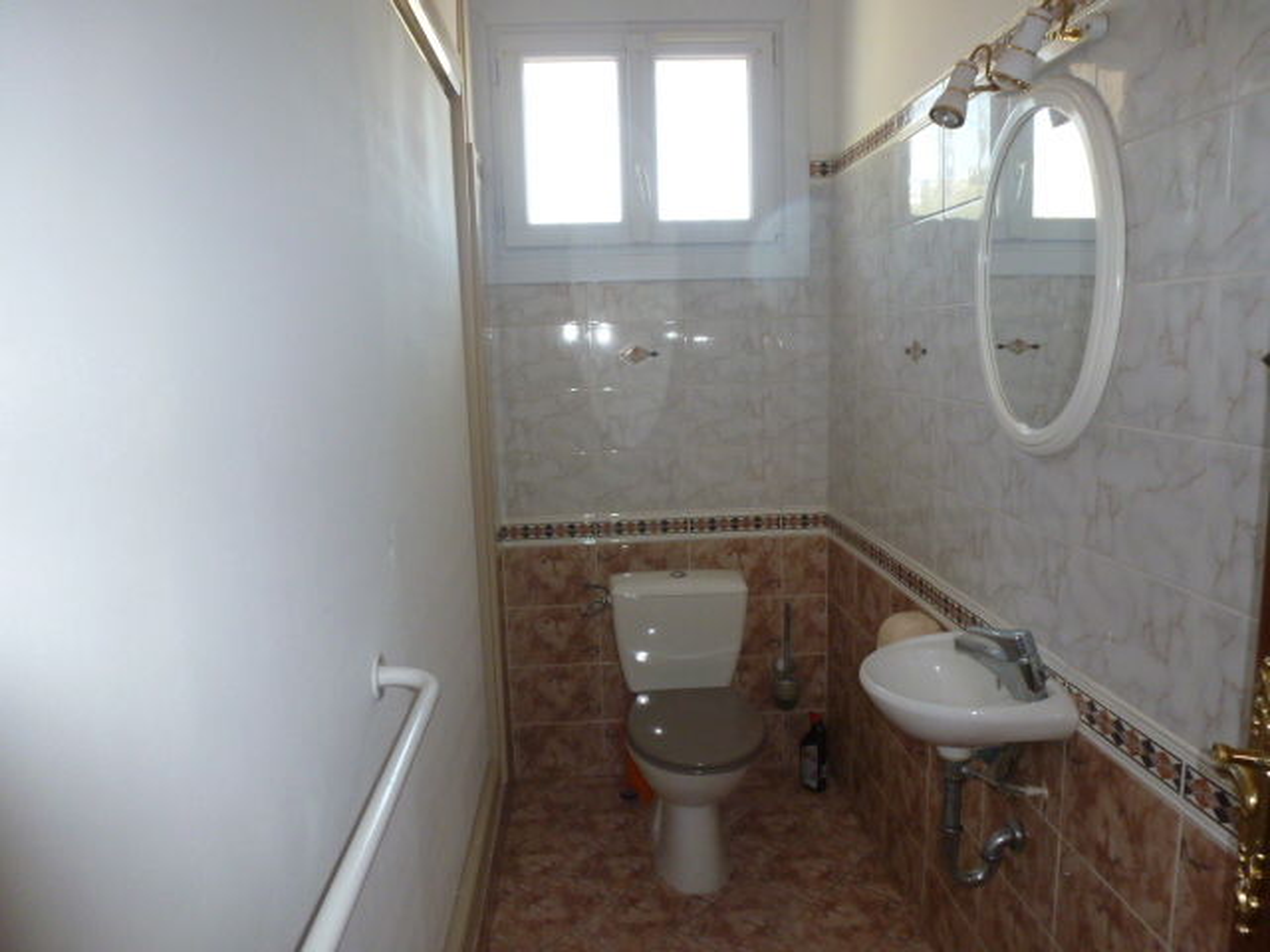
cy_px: 476
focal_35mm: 24
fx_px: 881
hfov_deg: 71.6
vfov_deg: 56.8
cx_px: 635
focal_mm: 4.3
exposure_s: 1/60
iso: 250
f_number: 3.3
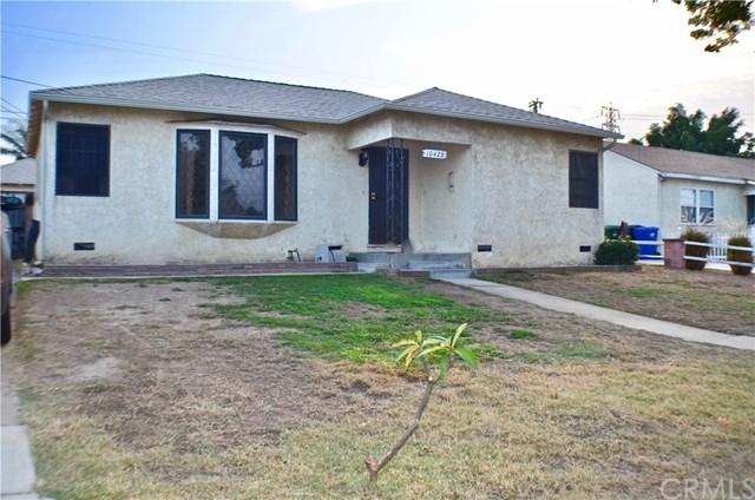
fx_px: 879
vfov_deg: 31.8
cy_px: 250
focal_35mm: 42
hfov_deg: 46.5
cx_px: 378
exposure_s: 1/200
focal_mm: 28
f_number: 4.5
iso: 180
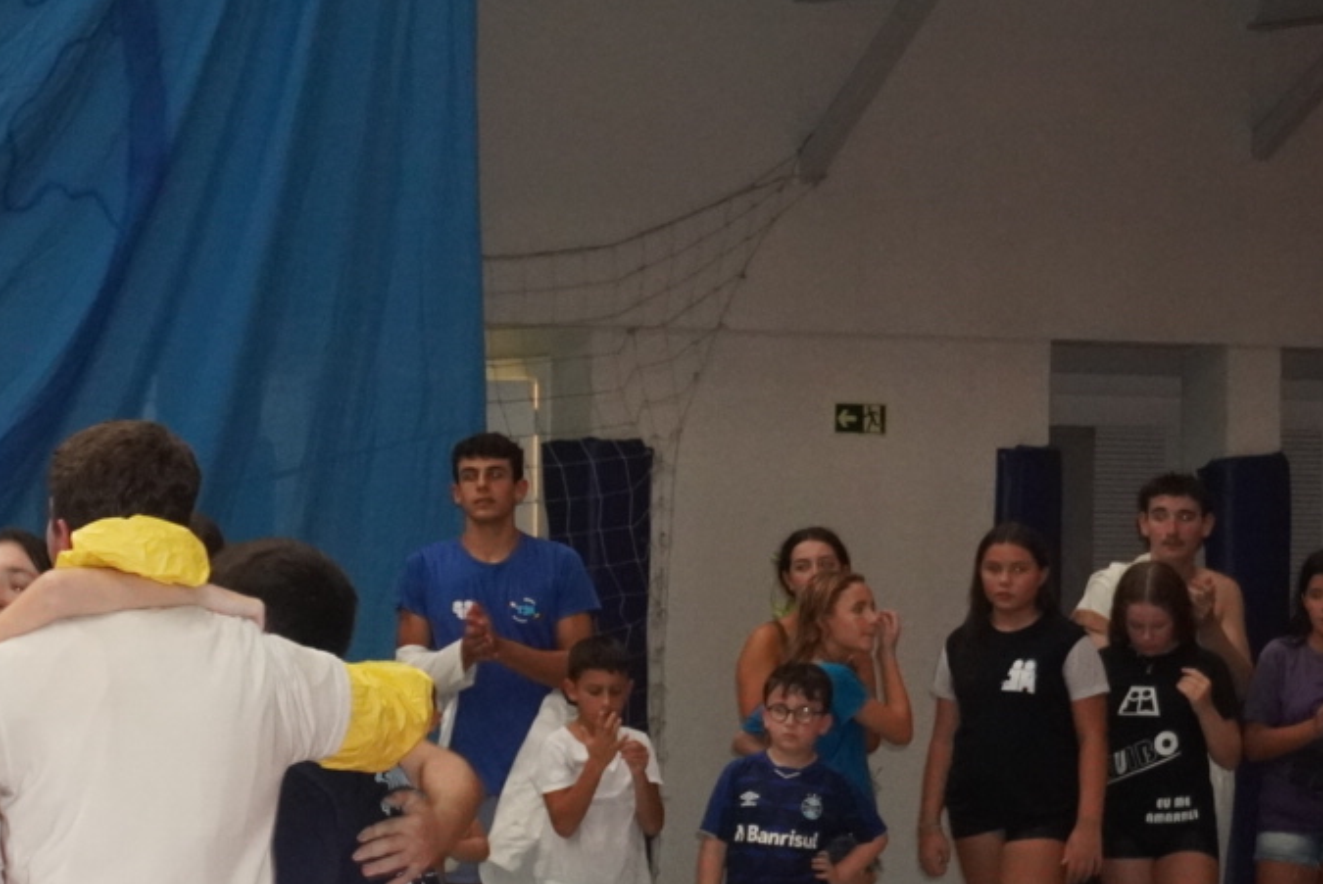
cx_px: -241
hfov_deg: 12.7
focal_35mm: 158
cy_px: 629
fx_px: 5810
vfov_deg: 8.7
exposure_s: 1/100
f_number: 5.6
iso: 3200
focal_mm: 44
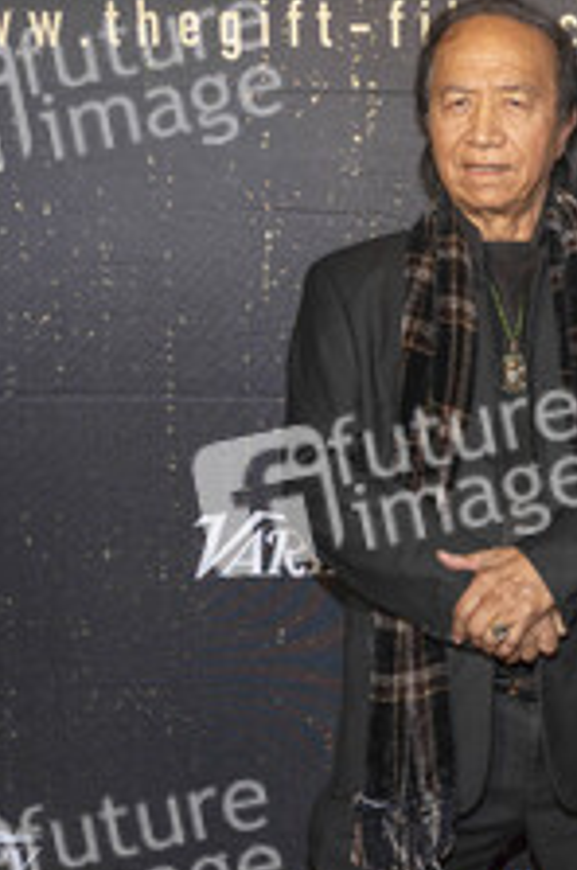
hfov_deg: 21.4
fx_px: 1493
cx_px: 507
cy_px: 679
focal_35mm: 62
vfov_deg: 31.7
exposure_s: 1/200
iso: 800
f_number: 5.6
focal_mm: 34.5
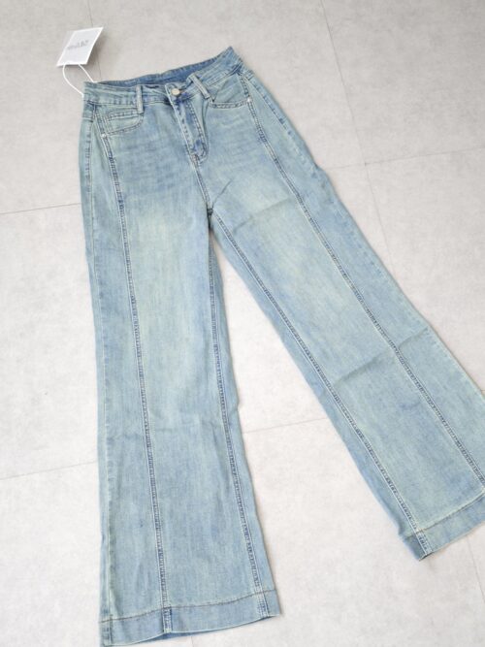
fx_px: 729
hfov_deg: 36.8
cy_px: 324
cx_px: 242
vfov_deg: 47.9
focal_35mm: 39
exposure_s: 1/160
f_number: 1.6
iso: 640
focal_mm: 6.55
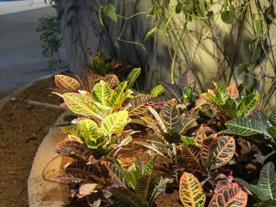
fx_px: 446
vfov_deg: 24.8
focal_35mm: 56
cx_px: 294
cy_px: 208
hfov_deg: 31.1
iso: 1600
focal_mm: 6.3
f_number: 1.7
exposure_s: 1/33.3
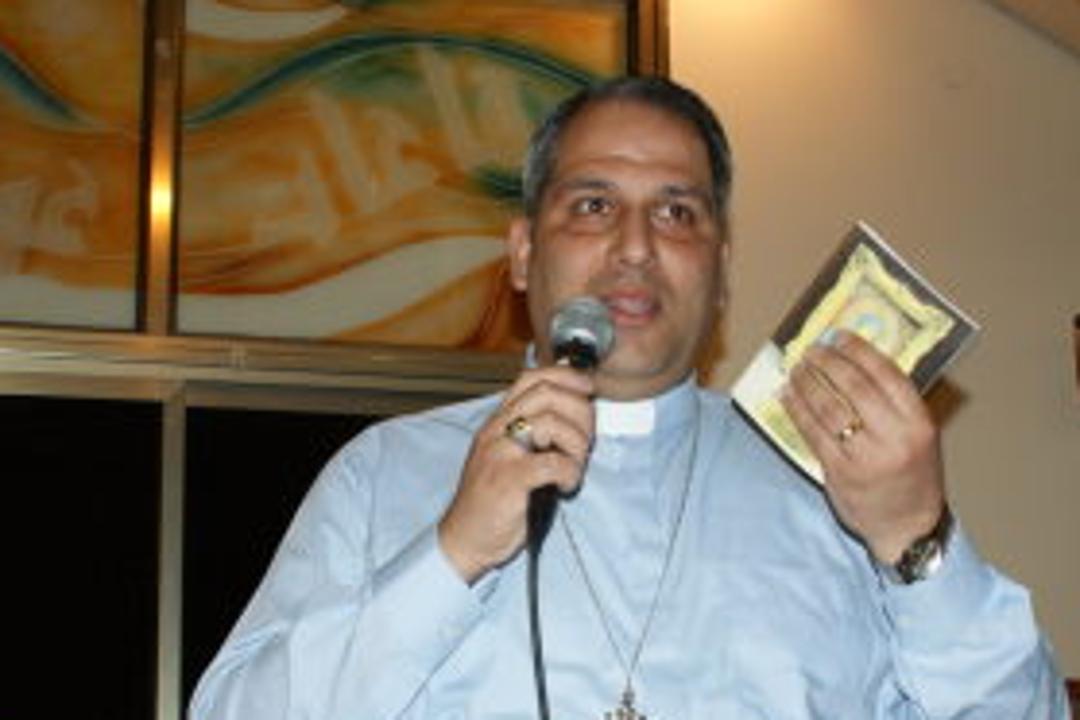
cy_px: 579
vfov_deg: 19.3
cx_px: 627
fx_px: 2100
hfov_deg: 28.8
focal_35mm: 70
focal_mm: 26
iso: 400
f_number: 5.6
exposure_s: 1/60
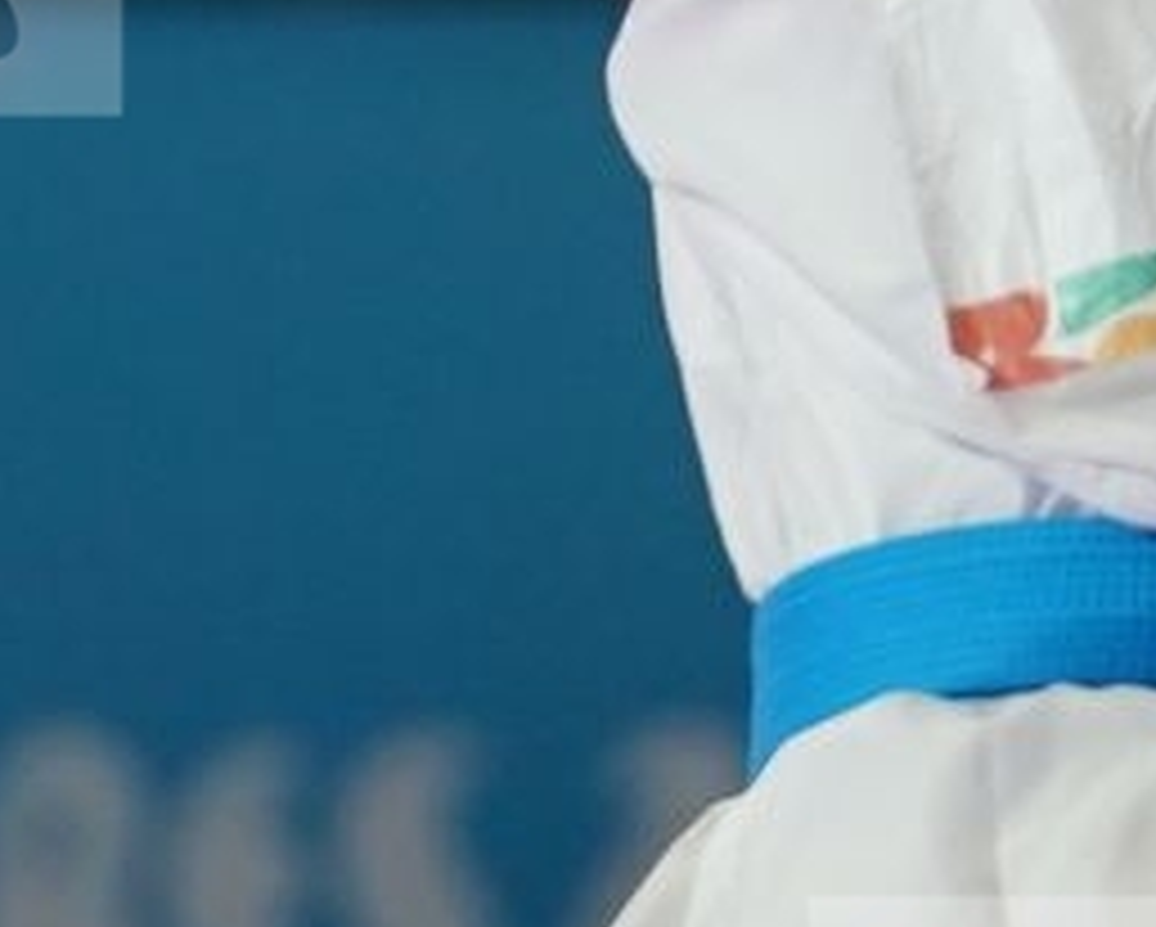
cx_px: 1228
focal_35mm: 1970
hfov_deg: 1.0
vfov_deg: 0.8
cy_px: -292
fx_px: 67451
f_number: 2.8
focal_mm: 200
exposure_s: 1/1000
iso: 1000
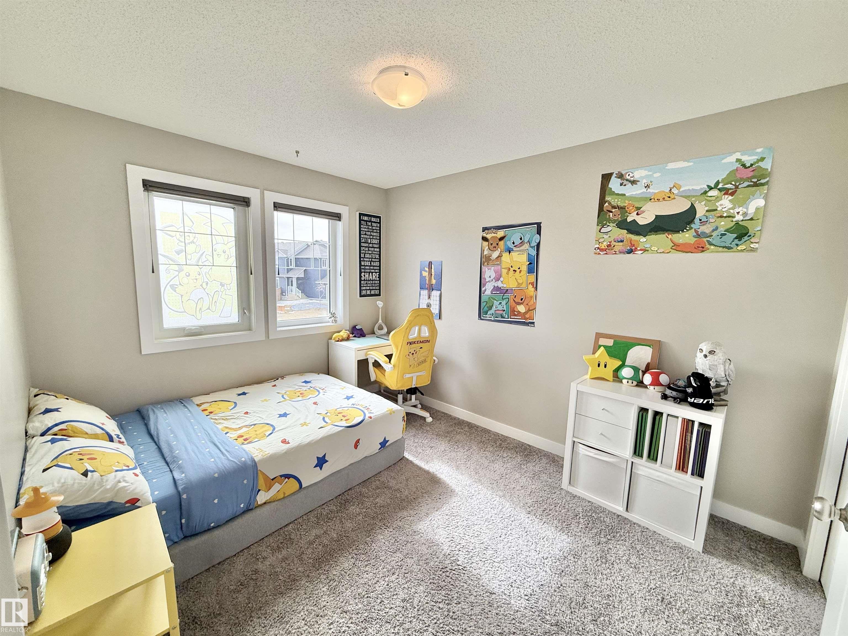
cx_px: 424
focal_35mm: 14
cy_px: 318
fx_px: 343
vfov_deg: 85.7
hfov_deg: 102.1
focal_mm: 2.22
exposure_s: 1/301
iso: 64
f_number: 2.2
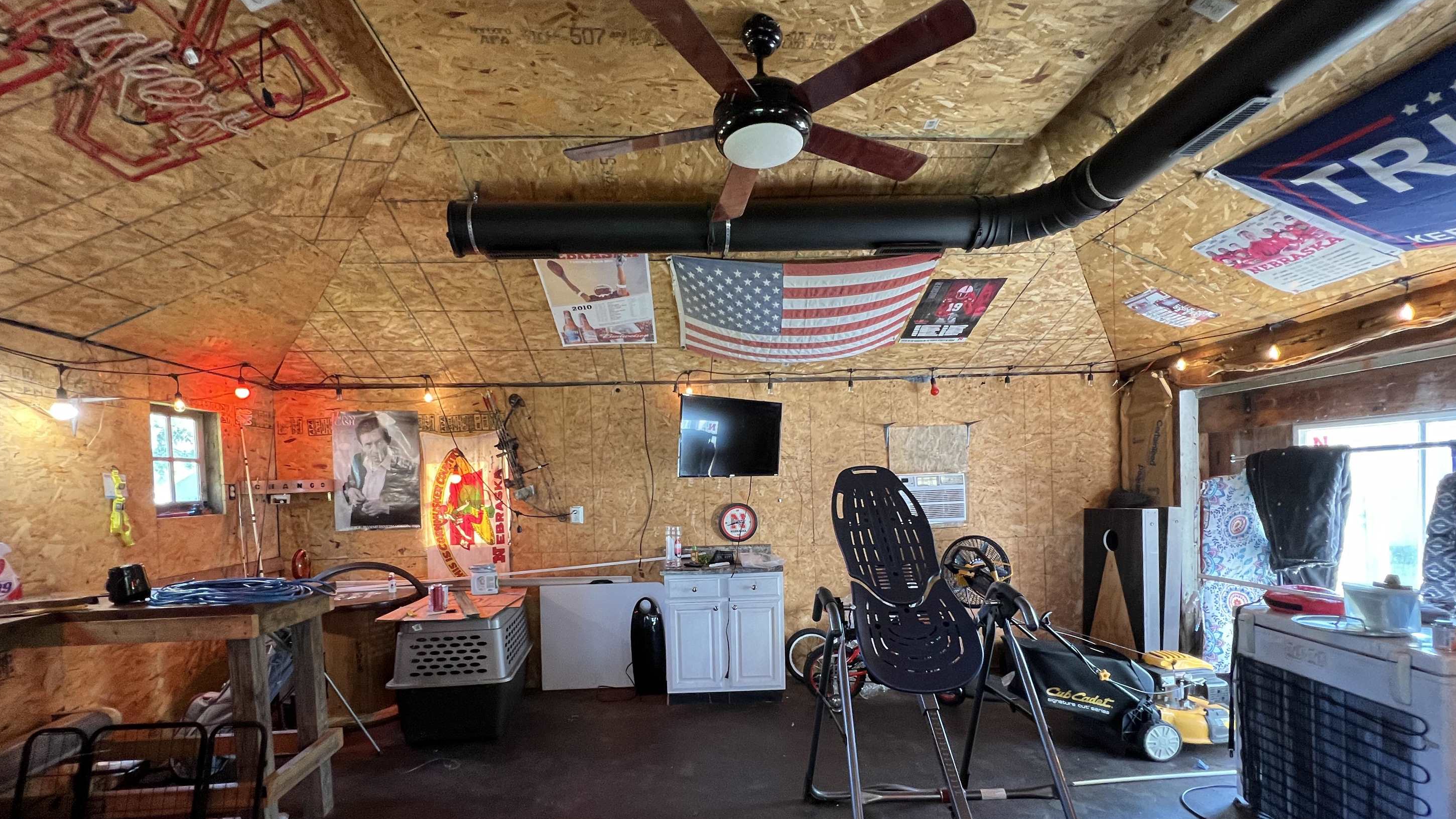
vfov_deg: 69.6
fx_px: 579
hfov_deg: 103.0
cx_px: 707
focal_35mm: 15
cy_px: 504
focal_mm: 1.57
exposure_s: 1/60
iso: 250
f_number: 1.8
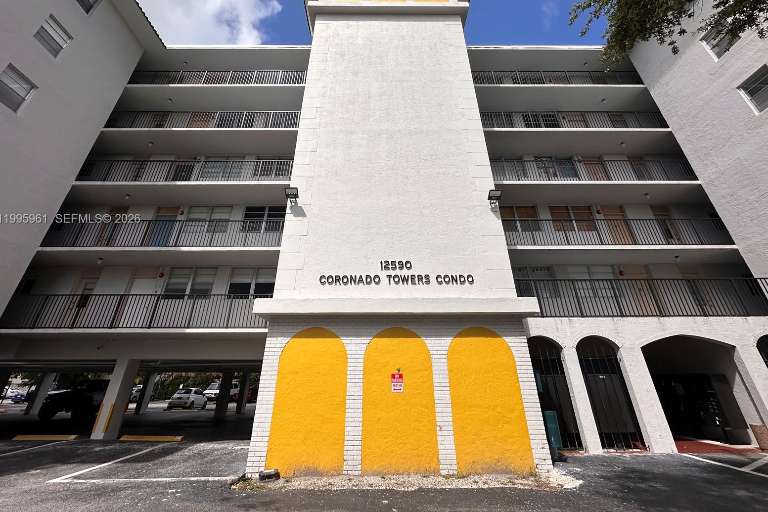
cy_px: 220
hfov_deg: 100.4
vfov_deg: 76.9
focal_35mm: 15
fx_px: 320
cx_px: 382
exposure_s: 1/3509
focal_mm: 2.22
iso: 50
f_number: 2.2
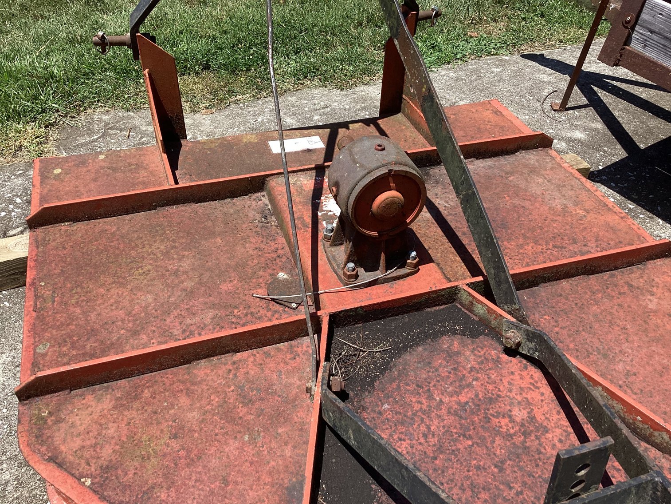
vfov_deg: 45.4
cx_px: 336
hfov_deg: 58.3
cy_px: 252
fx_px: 601
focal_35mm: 31
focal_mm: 3.3
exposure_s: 1/776
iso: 25
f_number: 2.4
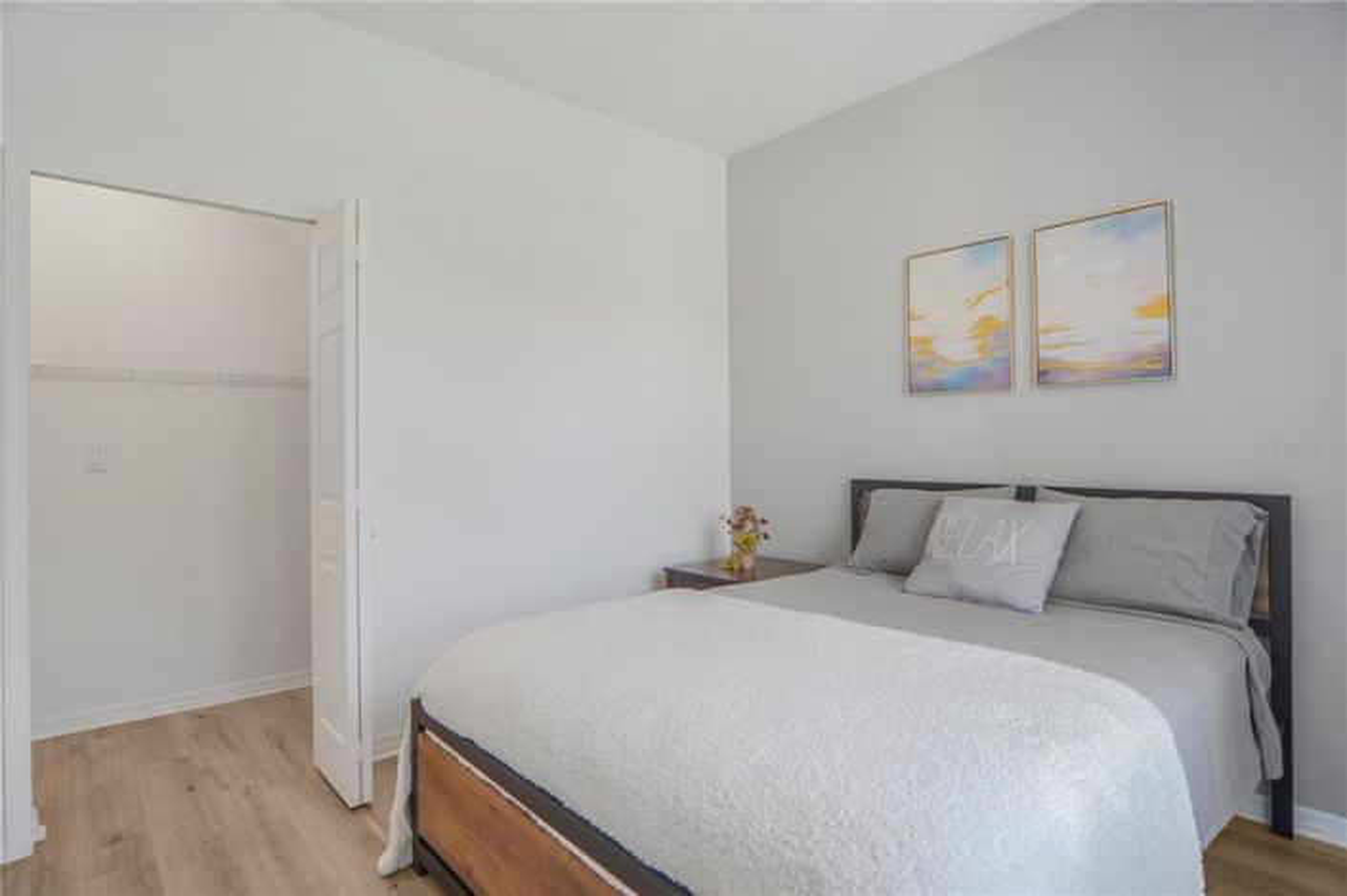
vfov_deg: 67.3
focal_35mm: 18
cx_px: 674
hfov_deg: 90.0
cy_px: 448
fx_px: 673
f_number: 2.5
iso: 100
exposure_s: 1/50
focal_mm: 12
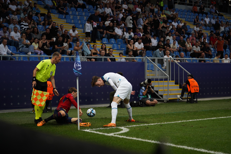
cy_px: 77
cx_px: 116
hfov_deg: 28.8
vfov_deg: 19.5
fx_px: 449
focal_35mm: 70
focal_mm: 70
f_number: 4
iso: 2000
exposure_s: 1/1000
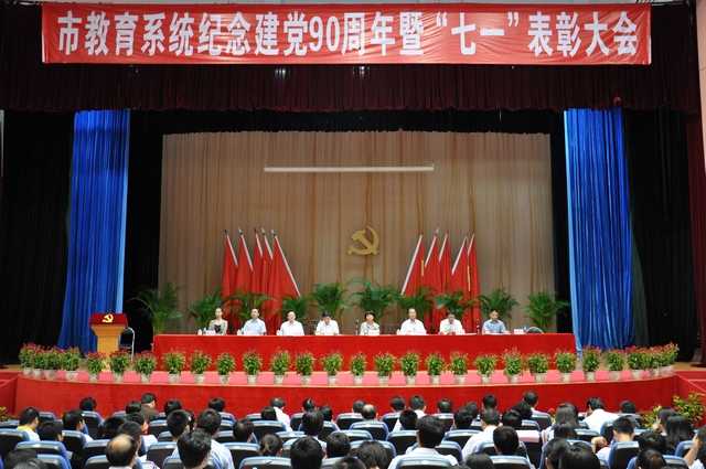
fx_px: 617
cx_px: 353
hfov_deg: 59.6
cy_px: 234
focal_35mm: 32
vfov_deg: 41.6
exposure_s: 1/8
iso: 800
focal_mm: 21
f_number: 3.8
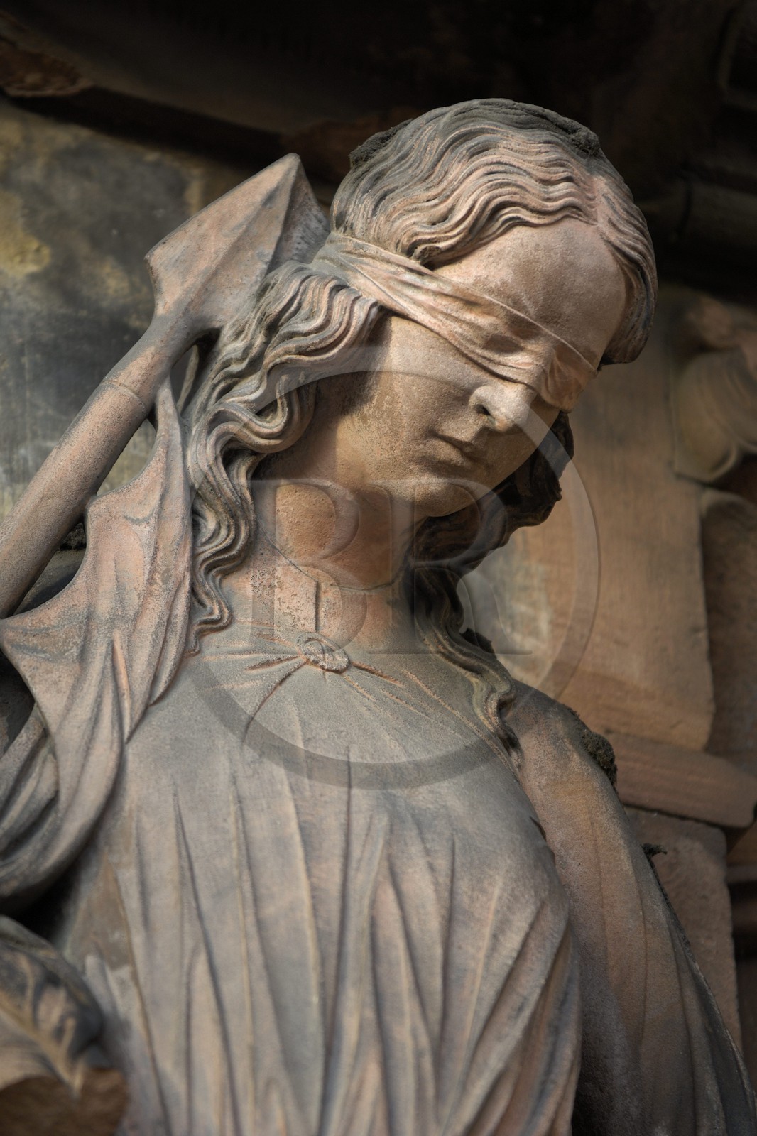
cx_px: 378
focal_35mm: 300
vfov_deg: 6.9
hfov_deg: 4.6
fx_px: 9466
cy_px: 568
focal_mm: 200
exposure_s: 1/160
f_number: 2.8
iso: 100
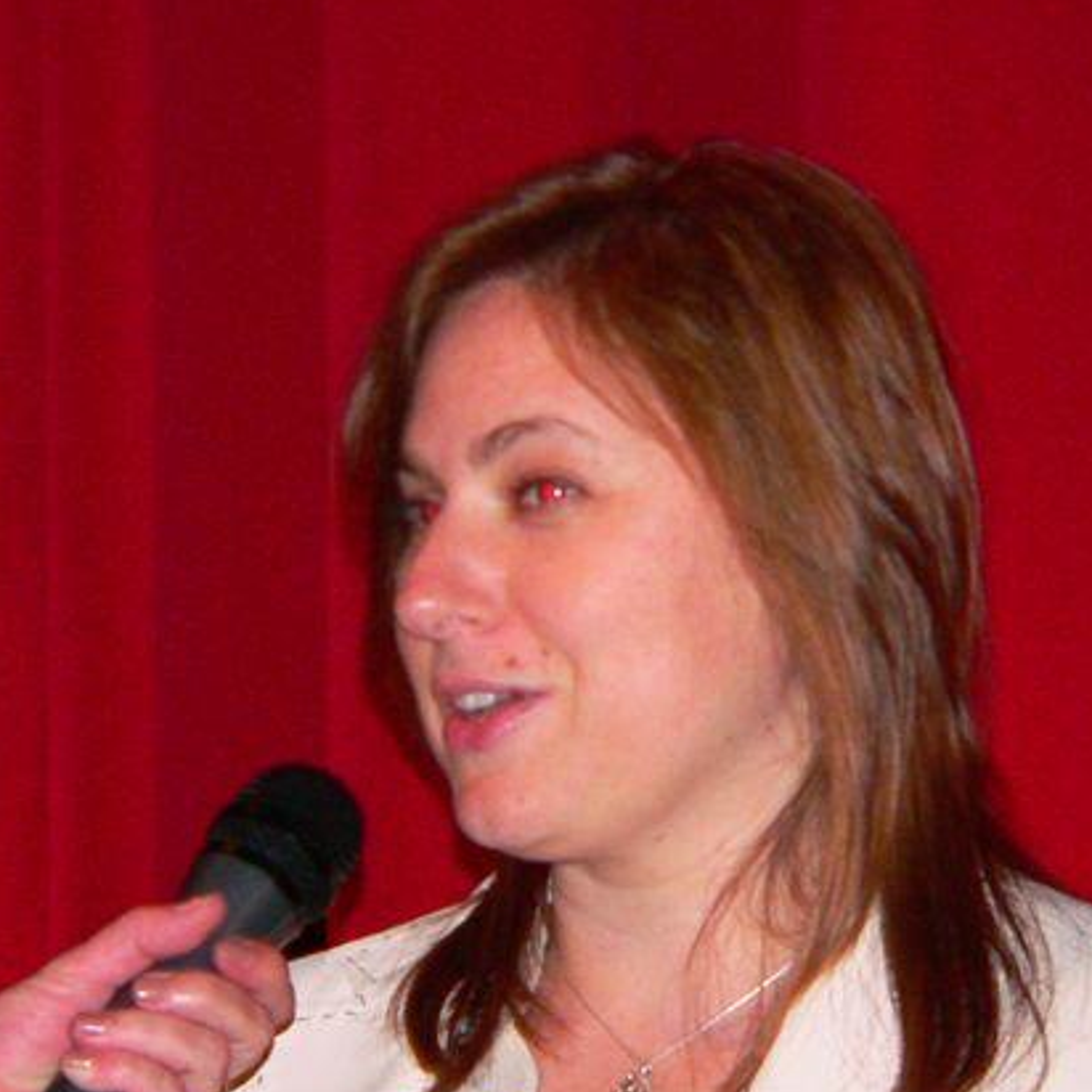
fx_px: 13277
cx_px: 567
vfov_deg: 4.7
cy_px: 567
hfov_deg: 4.7
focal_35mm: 372
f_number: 2.8
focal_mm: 45.1
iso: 400
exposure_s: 1/60
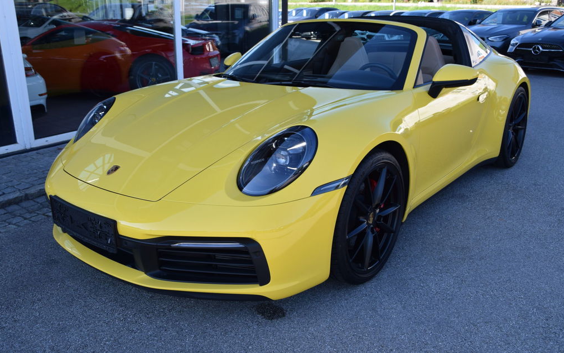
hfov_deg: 58.9
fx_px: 500
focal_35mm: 33
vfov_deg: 38.8
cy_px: 169
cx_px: 283
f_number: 8
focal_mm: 21
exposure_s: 1/250
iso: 280
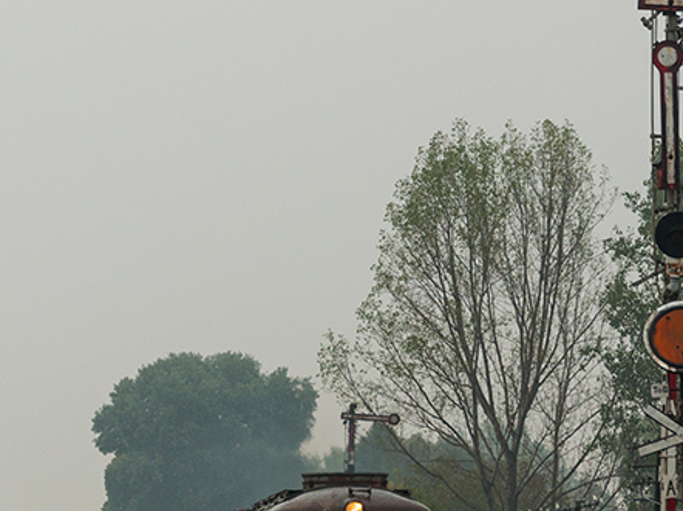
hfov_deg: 7.4
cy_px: 412
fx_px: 5265
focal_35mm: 267
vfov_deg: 5.6
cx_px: 491
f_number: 5.6
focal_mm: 80
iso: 320
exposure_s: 1/250
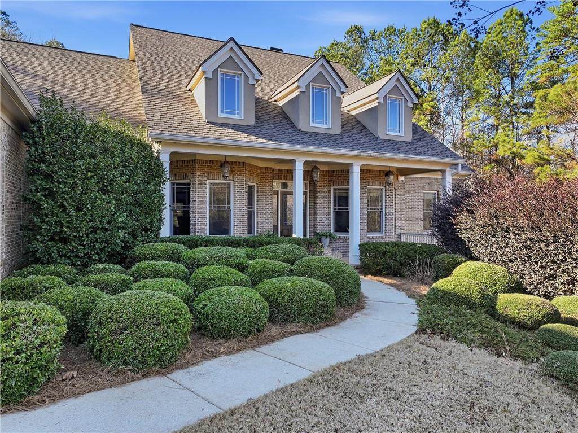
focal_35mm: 24
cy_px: 216
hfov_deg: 71.6
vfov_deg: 56.8
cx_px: 289
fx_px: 401
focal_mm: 12.3
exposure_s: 1/1000
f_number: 2.8
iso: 360
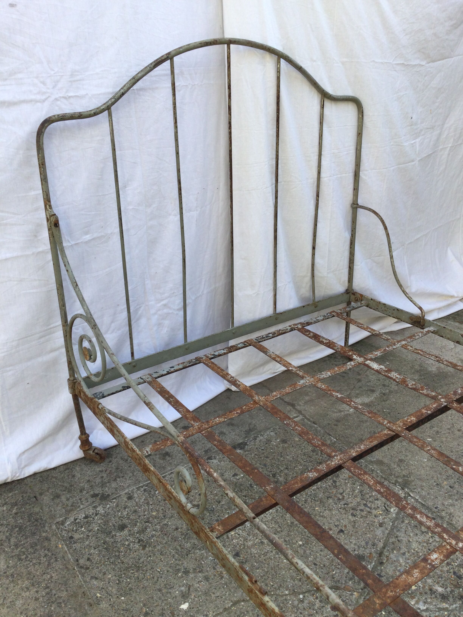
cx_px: 232
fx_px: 553
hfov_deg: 45.4
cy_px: 308
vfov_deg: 58.4
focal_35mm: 31
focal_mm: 3.3
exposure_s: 1/375
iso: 25
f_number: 2.4
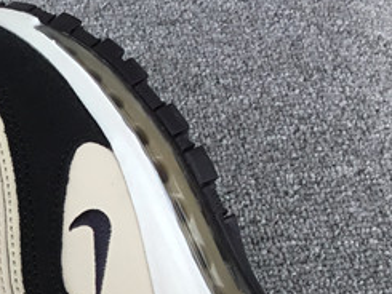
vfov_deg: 12.7
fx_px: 1292
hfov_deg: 16.2
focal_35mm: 114
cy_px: 356
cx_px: -142
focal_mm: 3.3
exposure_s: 1/344
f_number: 2.4
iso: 25
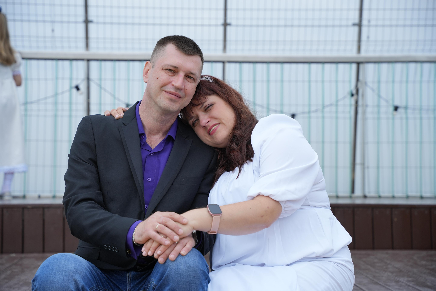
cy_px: 146
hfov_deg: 28.8
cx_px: 218
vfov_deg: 19.5
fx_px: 848
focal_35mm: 70
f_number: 4
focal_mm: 70
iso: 320
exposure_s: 1/1600
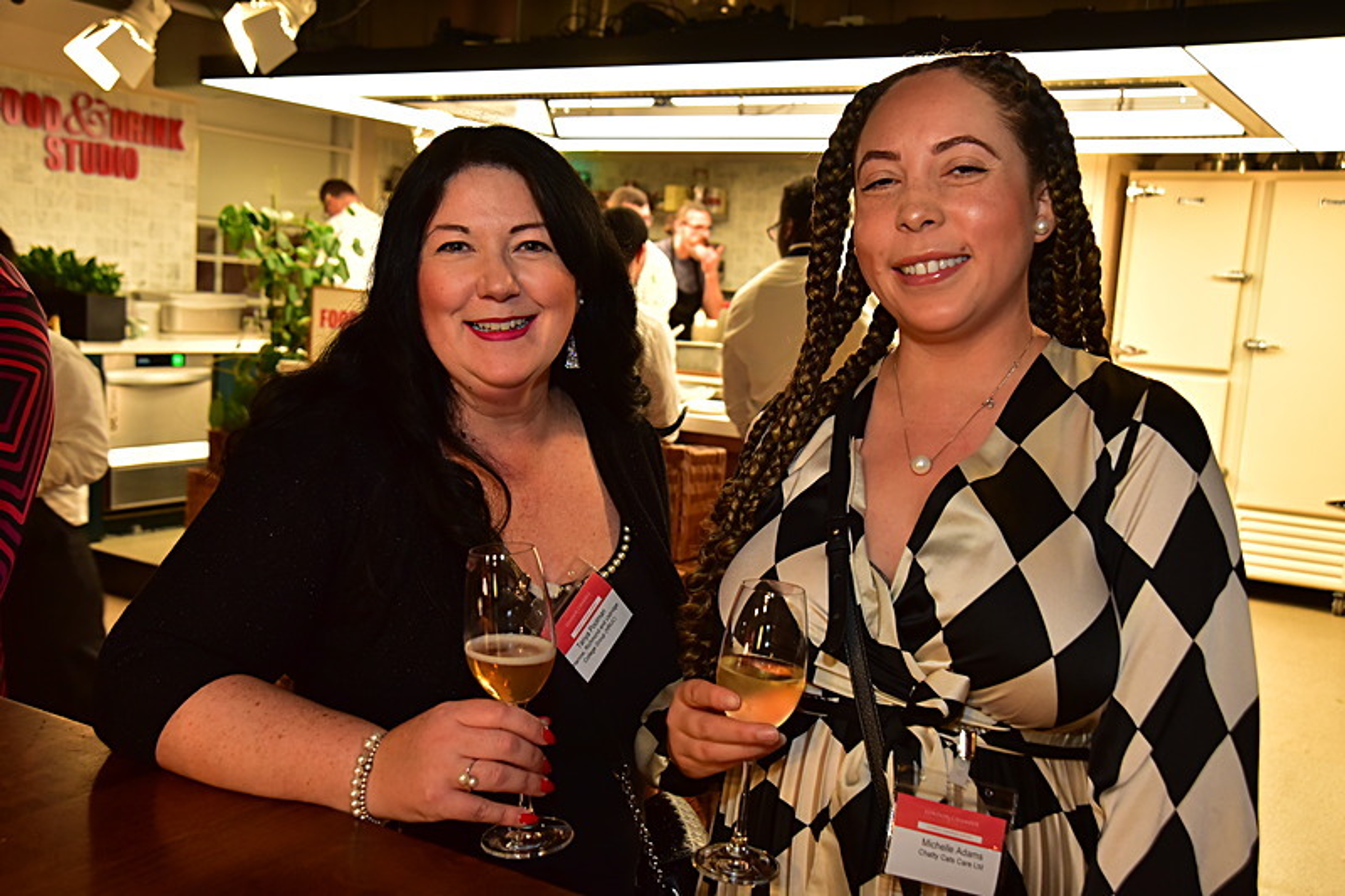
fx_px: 1307
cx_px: 672
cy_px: 448
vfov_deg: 37.8
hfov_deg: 54.4
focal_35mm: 35
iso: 1600
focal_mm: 35
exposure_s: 1/50
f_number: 5.6
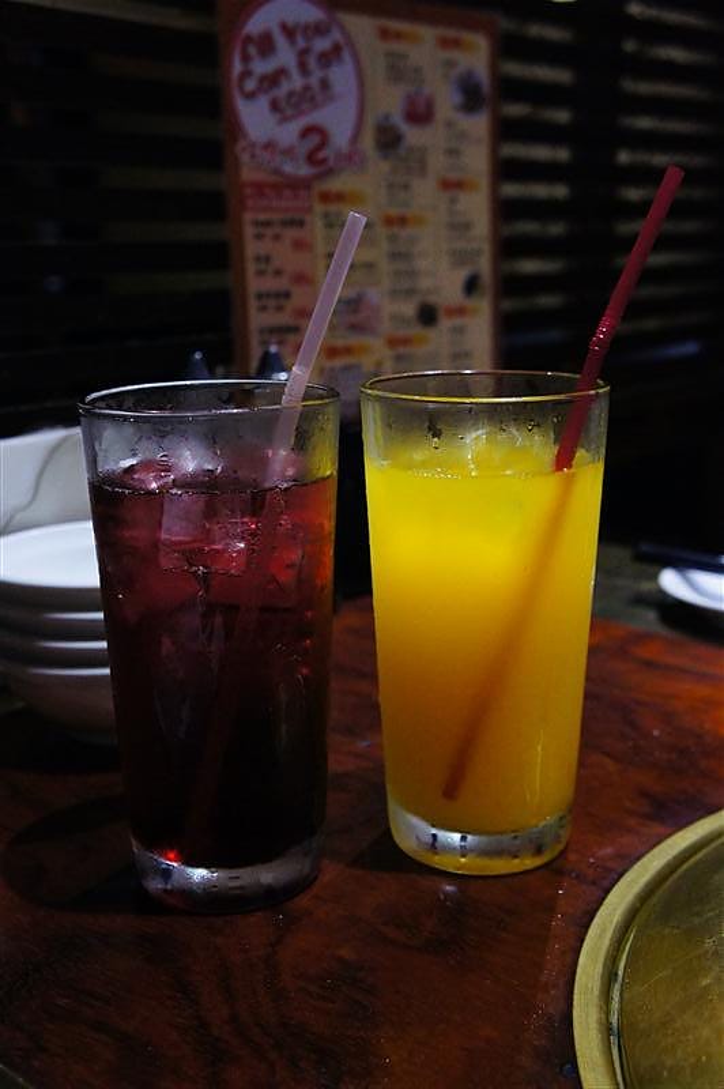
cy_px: 544
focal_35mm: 40
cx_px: 362
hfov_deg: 33.3
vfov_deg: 48.5
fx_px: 1209
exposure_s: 1/20
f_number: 5
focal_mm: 27
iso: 3200
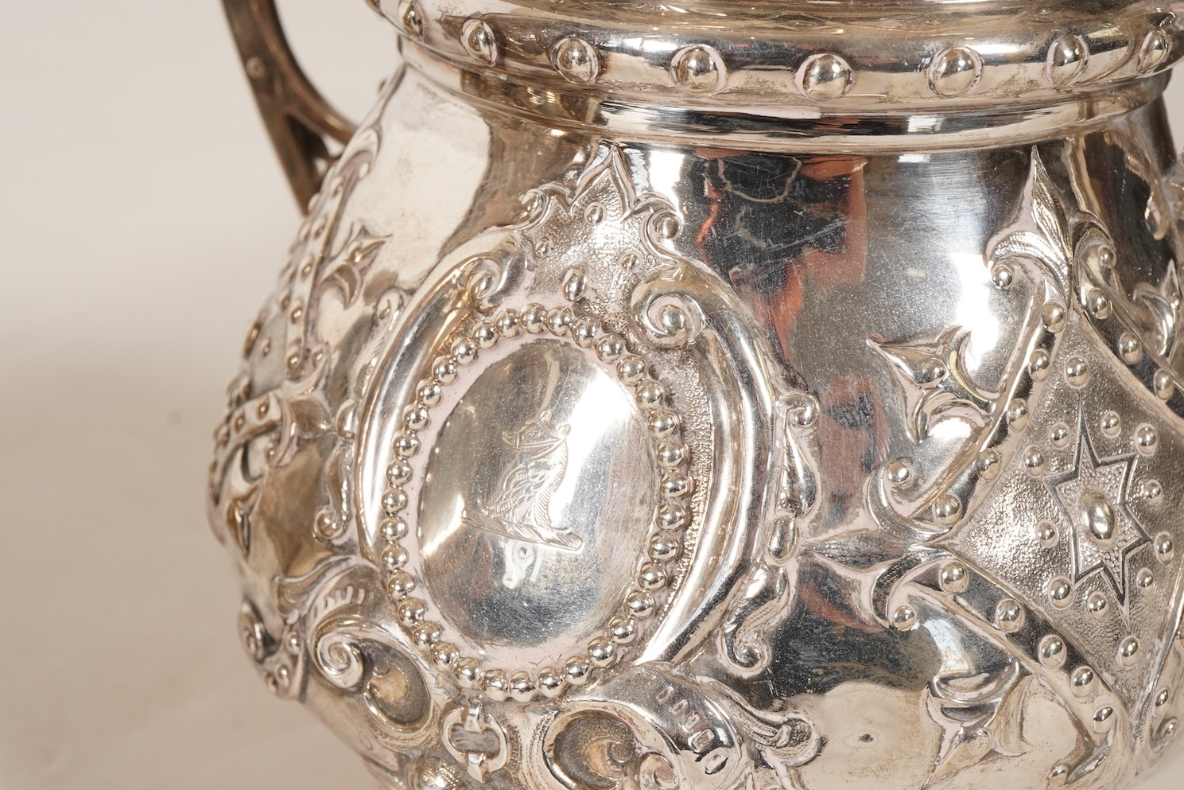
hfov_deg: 38.8
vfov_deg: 26.5
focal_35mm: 51
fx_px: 1677
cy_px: 415
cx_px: 532
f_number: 11
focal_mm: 30
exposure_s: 1/125
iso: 500
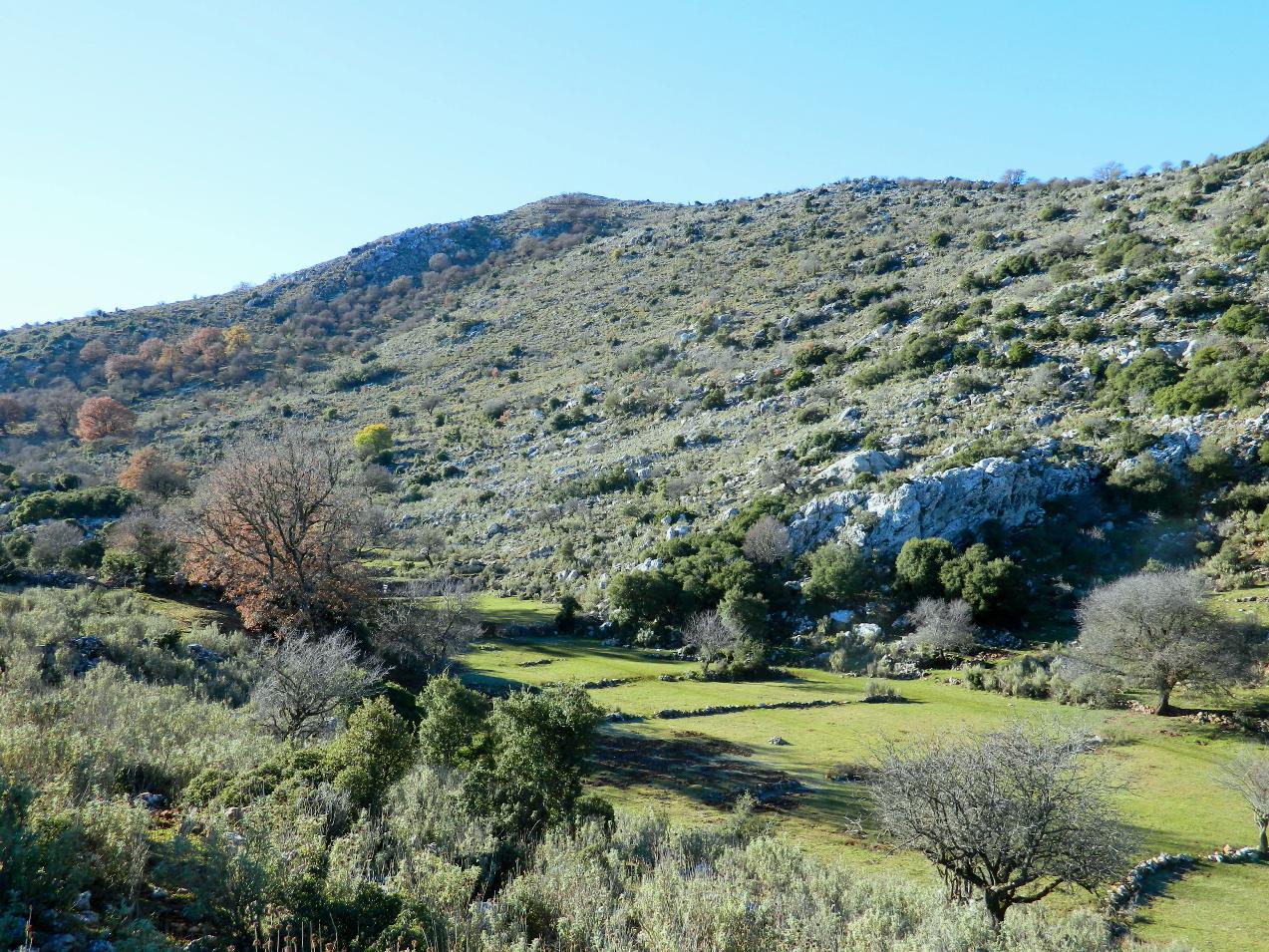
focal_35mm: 31
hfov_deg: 58.3
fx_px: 1137
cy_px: 476
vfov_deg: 45.4
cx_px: 634
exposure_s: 1/320
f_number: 3.2
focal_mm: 5.6
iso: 80
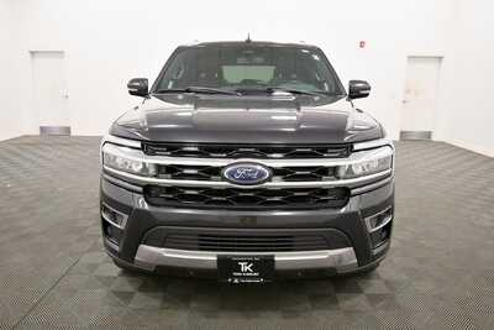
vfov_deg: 46.4
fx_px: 384
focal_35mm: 28
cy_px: 165
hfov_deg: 65.5
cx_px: 247
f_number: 5.6
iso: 1250
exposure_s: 1/125
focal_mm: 19
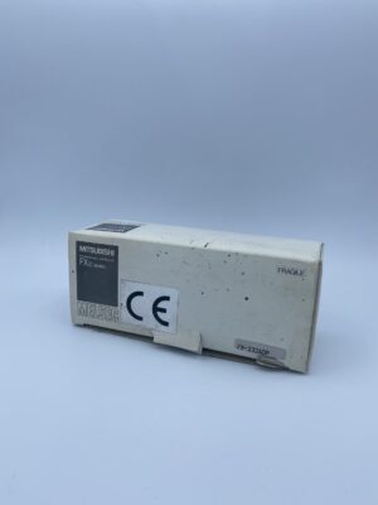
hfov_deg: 53.1
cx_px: 189
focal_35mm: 26
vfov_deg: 67.3
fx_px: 379
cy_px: 252
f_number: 1.8
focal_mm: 4.25
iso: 32
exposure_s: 1/1808
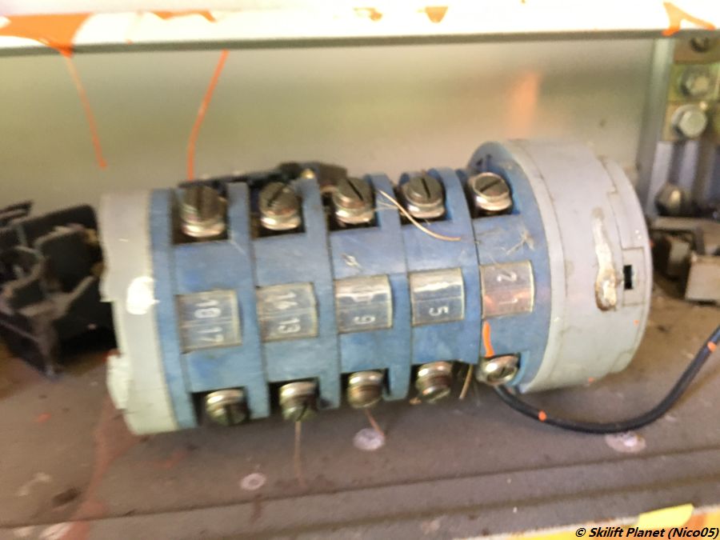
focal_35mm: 29
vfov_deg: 48.2
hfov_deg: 61.7
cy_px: 270
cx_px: 360
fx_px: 603
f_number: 2.2
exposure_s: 1/20
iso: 200
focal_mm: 4.15
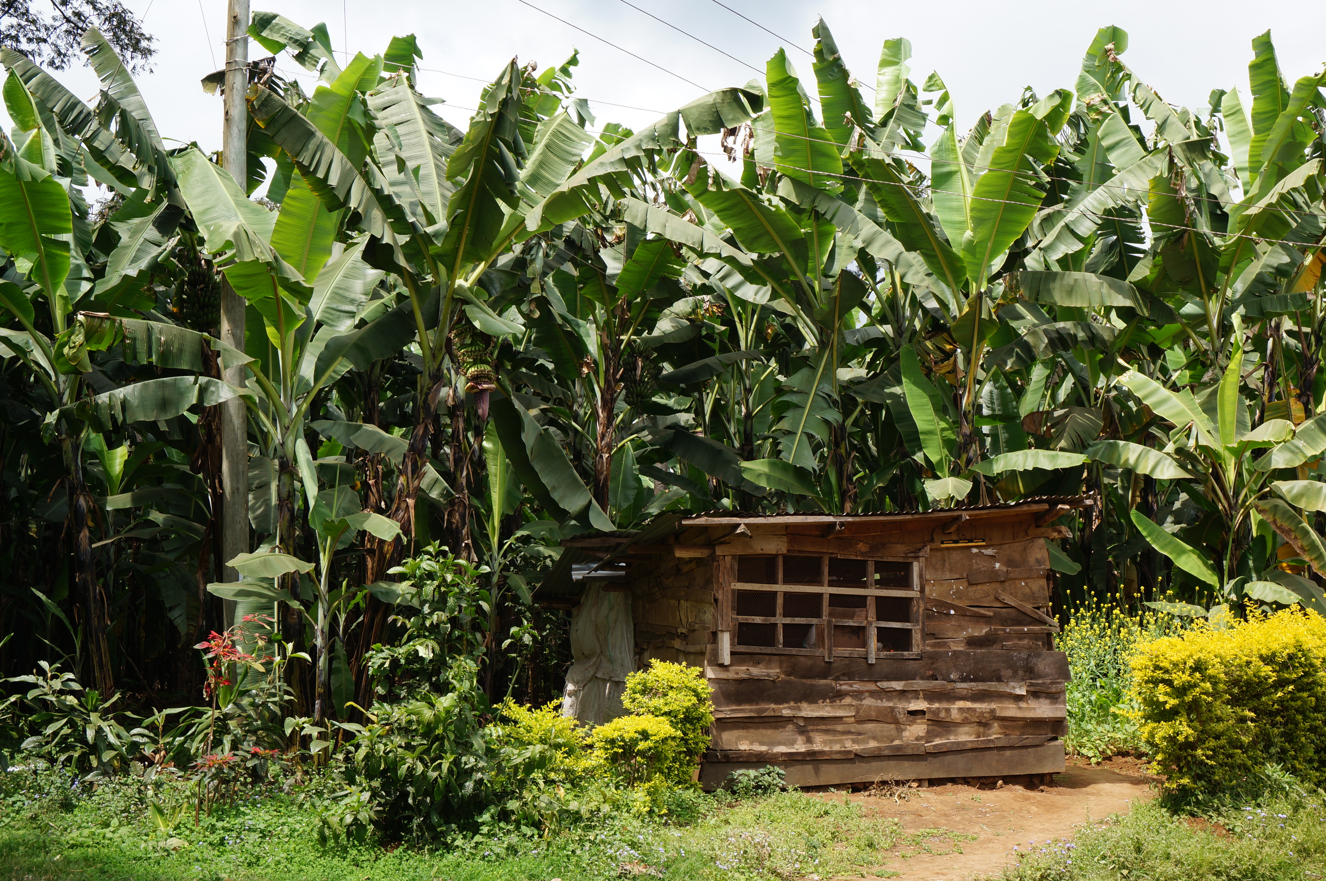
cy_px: 440
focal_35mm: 56
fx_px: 2042
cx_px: 663
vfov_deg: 24.3
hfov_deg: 36.0
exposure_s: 1/80
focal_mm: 37
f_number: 10
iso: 100
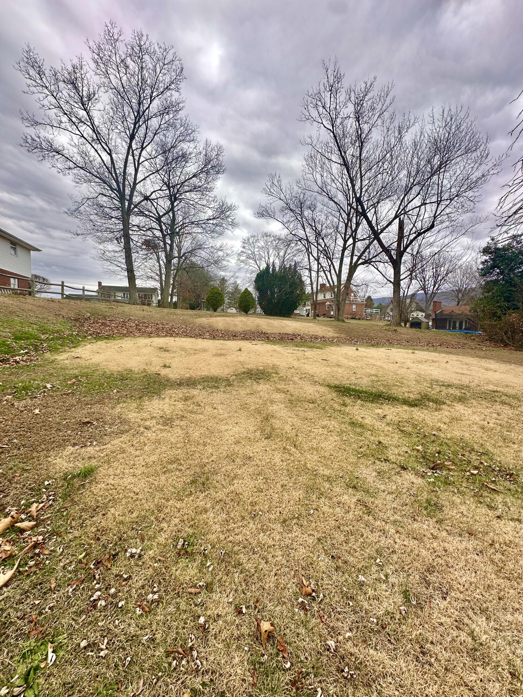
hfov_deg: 85.7
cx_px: 262
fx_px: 282
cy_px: 348
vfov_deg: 102.1
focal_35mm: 14
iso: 40
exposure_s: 1/327
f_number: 2.2
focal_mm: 2.22
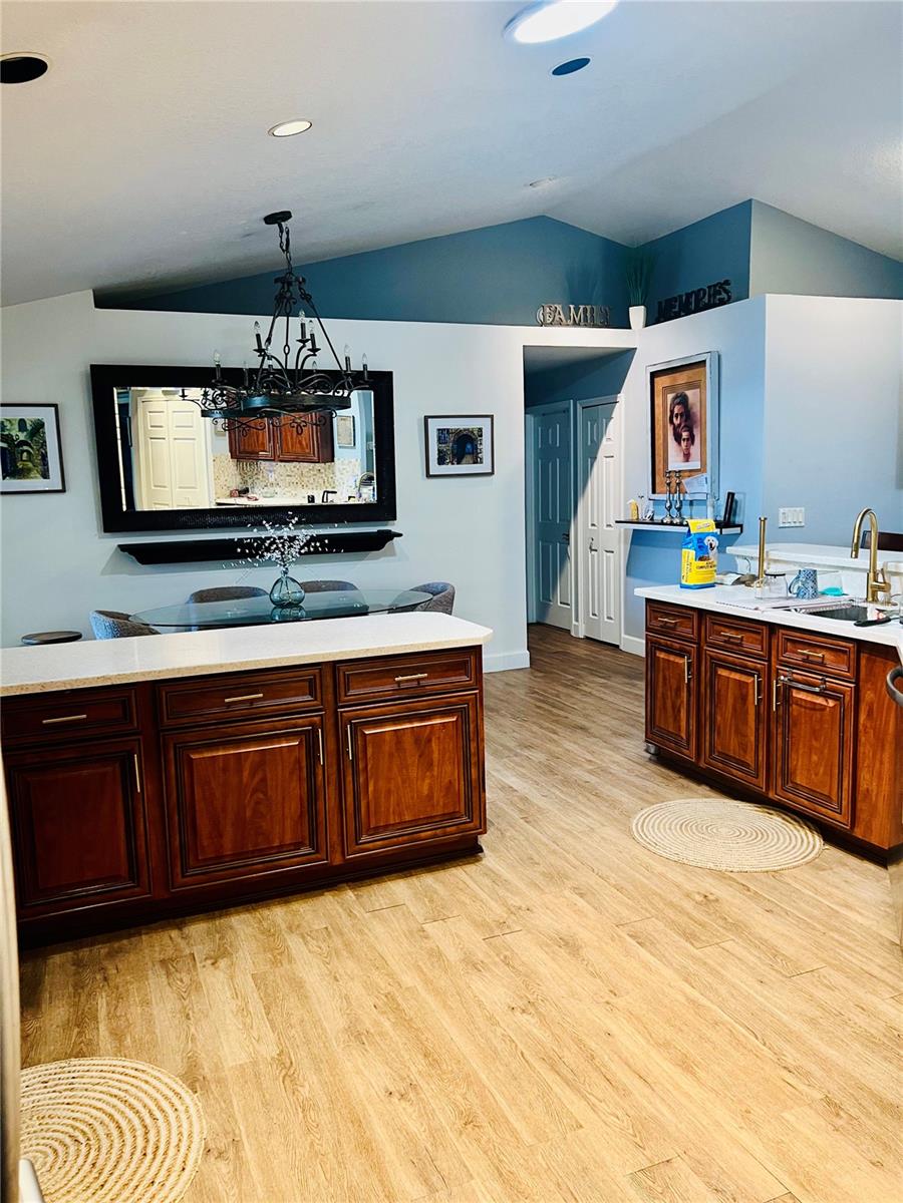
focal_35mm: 26
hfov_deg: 53.1
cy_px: 602
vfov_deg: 67.3
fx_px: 904
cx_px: 452
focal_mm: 5.7
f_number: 1.5
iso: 160
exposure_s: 1/60
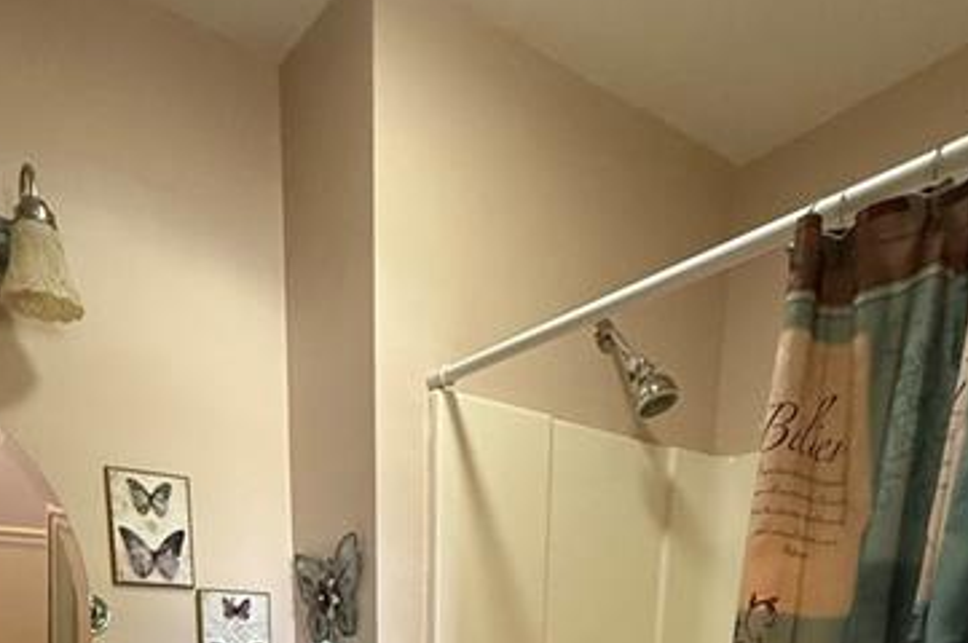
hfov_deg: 60.2
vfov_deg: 31.4
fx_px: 833
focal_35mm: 31
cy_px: 857
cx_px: 429
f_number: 2.2
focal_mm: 2.22
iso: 400
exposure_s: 1/60
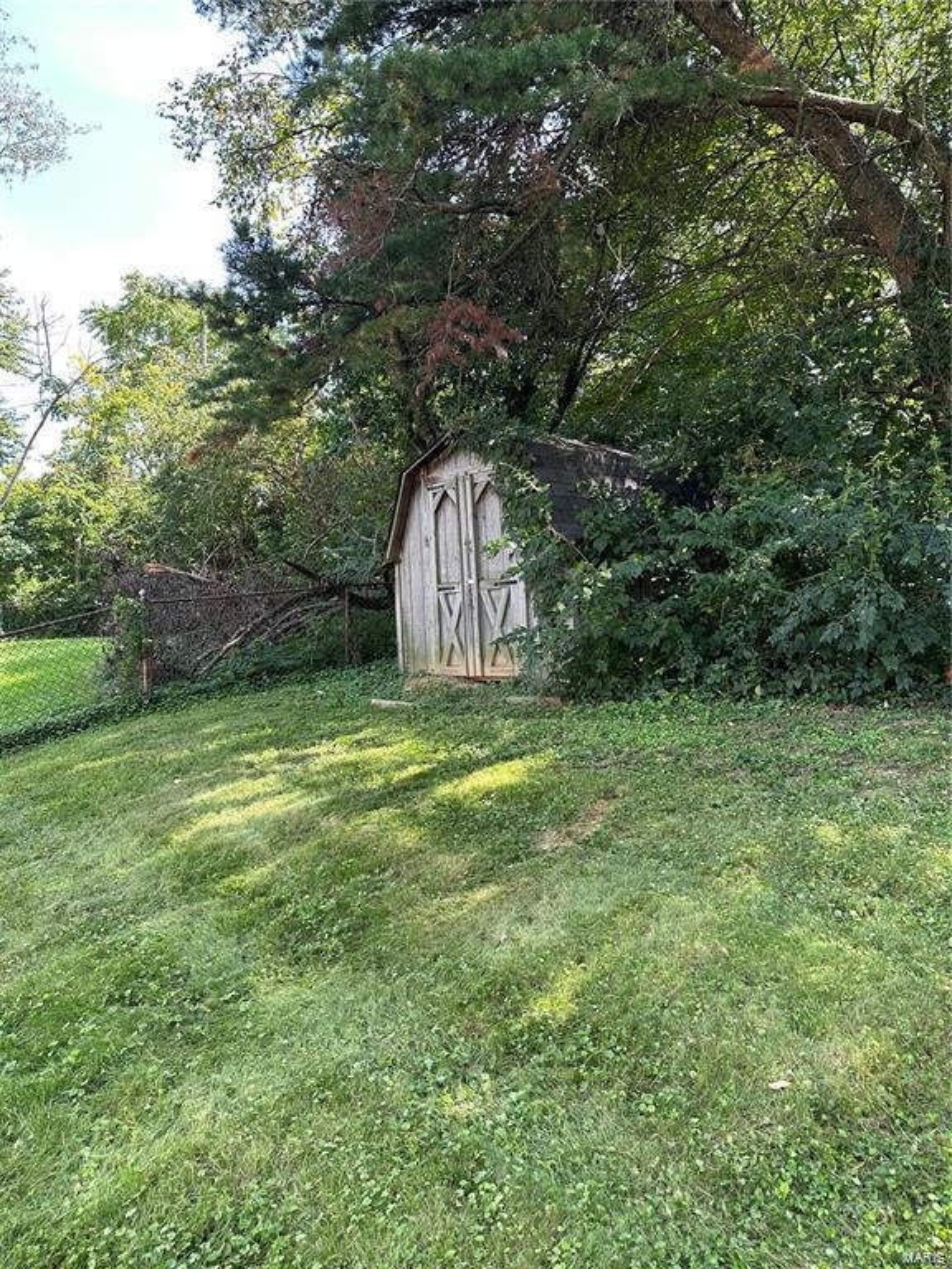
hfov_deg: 56.8
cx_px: 476
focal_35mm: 24
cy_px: 634
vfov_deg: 71.6
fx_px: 880
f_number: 1.78
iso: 80
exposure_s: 1/291
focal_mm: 6.86
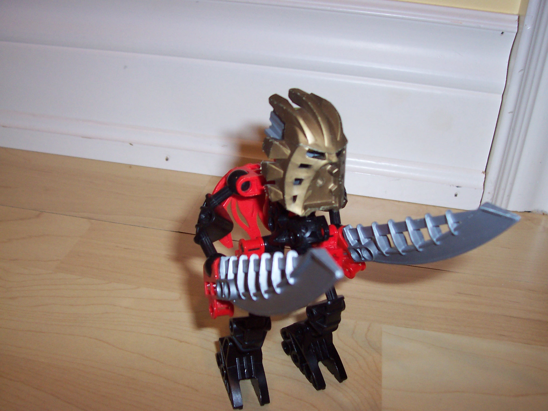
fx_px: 586
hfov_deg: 50.1
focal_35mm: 37
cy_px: 206
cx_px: 274
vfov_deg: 38.7
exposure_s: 1/60
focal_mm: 5.6
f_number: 2.8
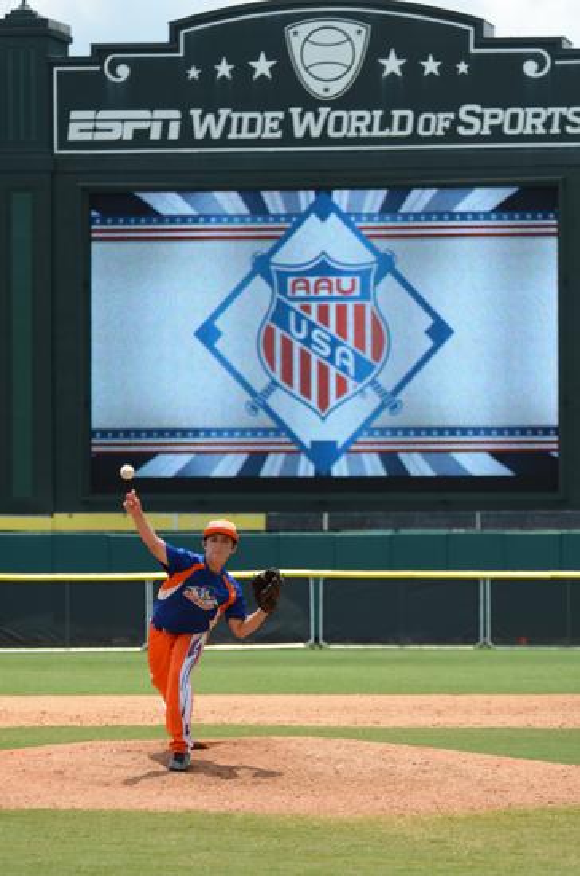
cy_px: 438
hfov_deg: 5.2
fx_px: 6375
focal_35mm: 262
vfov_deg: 7.9
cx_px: 290
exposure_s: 1/1600
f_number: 5.6
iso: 400
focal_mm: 175
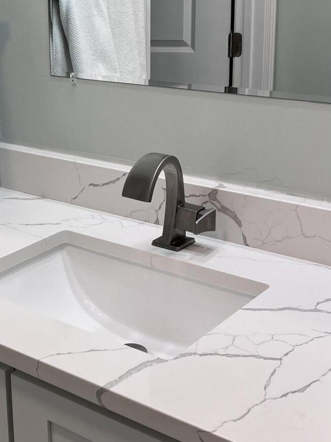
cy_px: 153
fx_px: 765
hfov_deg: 23.9
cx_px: 51
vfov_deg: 32.0
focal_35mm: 60
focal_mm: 5.1
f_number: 1.6
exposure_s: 1/120
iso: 64
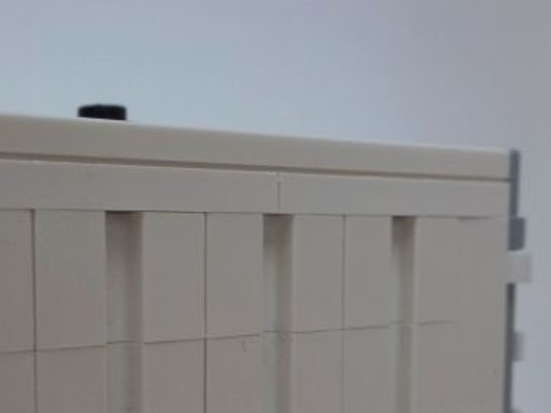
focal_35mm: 72
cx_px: 111
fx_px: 1146
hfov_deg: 26.5
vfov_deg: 19.8
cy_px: 421
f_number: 3.6
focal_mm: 5.9
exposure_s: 1/10
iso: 400
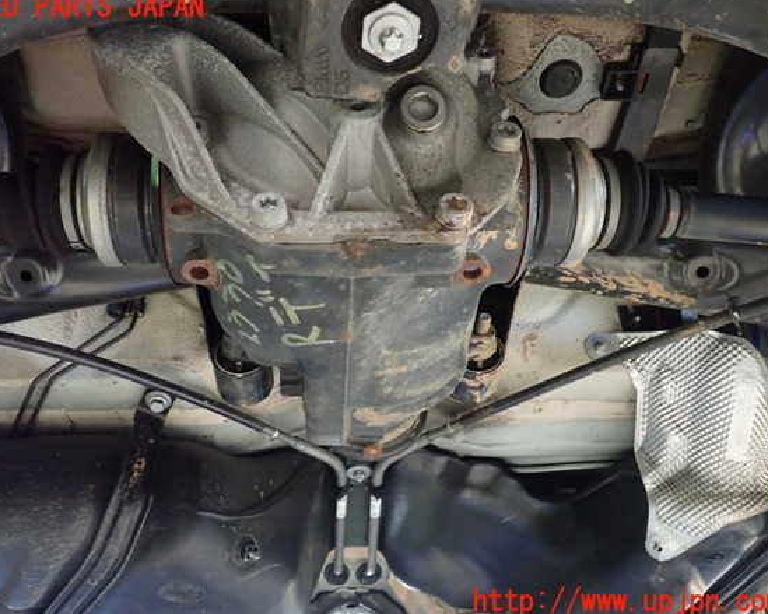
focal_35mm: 32
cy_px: 305
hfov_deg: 55.7
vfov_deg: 45.8
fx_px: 727
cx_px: 369
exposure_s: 1/30
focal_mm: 5.5
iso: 1000
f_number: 2.3
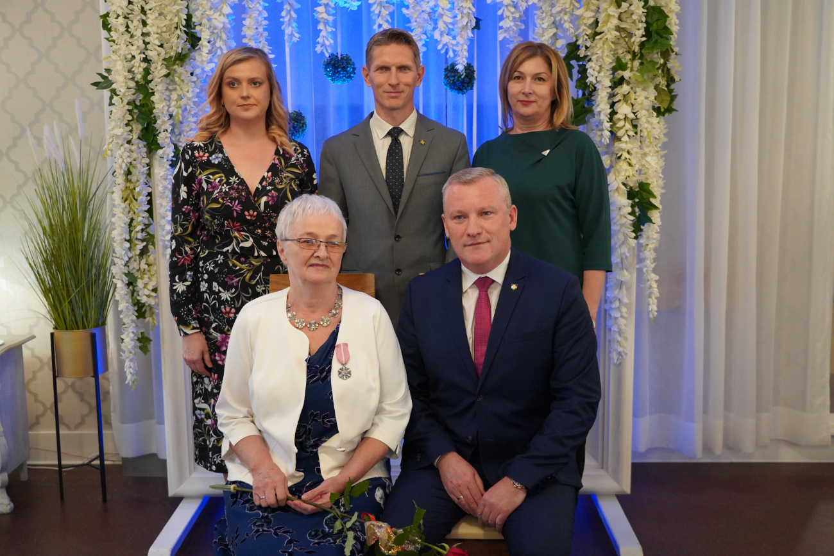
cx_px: 417
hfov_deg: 51.9
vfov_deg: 35.9
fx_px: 857
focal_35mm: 37
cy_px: 278
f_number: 4
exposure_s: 1/160
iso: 6400
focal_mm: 37
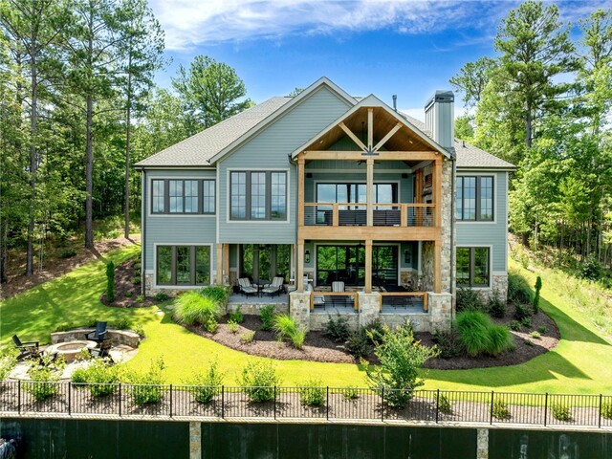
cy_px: 230
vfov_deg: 56.8
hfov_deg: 71.6
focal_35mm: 24
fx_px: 424
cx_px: 306
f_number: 5.6
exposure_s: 1/320
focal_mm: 12.29
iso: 100
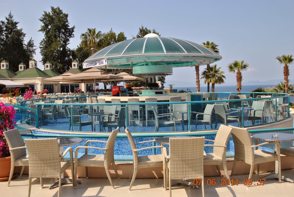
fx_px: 294
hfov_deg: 53.1
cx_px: 147
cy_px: 98
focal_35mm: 36
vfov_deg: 37.0
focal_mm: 24
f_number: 8
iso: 100
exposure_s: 1/250
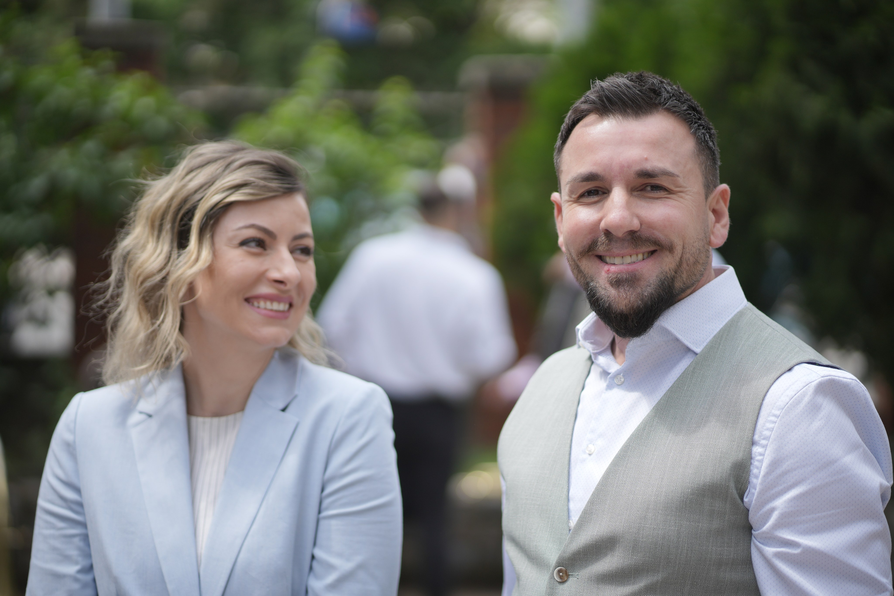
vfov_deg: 16.1
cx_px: 447
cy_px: 298
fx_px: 2111
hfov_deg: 23.9
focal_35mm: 85
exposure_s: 1/4000
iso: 200
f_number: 1.8
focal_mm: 85
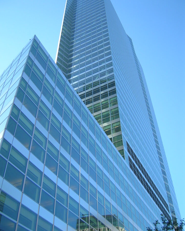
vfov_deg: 49.1
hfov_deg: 40.1
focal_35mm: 37
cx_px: 92
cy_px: 110
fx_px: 253
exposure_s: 1/335
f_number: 2.8
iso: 50
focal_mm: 5.4
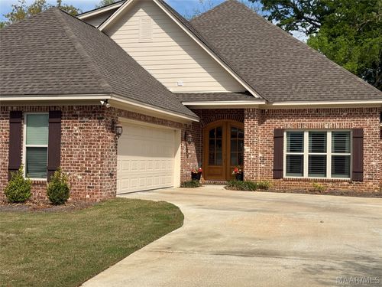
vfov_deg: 30.3
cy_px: 144
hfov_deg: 39.7
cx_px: 191
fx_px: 530
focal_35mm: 48
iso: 64
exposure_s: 1/7143
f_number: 1.78
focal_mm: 6.76
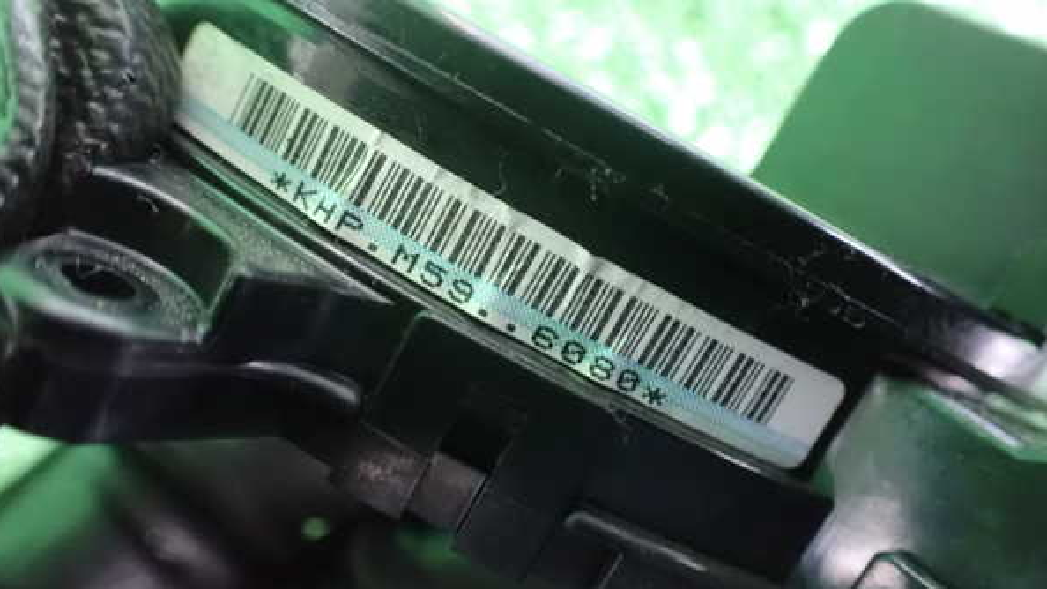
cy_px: 270
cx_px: 520
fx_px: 916
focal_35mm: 33
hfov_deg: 59.5
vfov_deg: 35.6
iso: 1600
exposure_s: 1/30
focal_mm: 5.4
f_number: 2.3
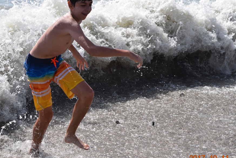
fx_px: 633
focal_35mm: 97
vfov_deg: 14.2
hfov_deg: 21.1
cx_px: 117
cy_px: 80
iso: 400
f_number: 7.1
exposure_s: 1/2000
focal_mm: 55
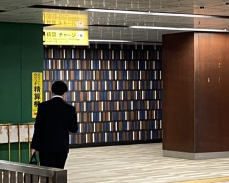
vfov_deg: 14.0
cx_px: 160
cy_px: 98
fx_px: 745
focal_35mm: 110
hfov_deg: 17.4
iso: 125
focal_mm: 4.25
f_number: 1.8
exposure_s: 1/60
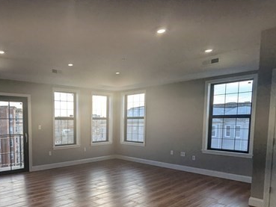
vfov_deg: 52.0
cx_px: 71
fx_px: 207
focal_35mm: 26
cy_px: 139
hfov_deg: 63.6
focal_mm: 2.35
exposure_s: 1/281
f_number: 2.2
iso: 81
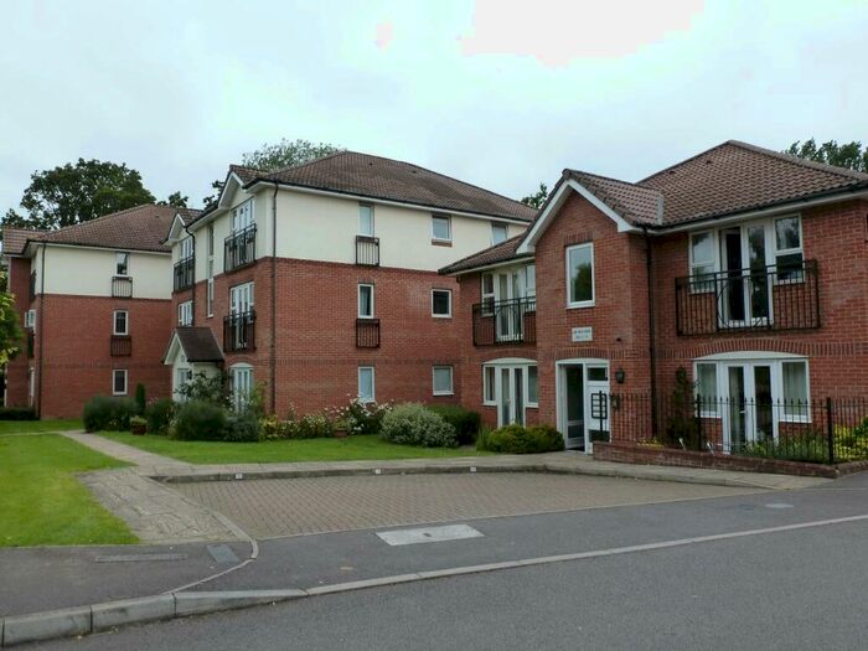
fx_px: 652
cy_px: 326
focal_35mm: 26
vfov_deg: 53.1
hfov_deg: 67.3
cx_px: 434
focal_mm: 4.7
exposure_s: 1/160
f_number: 4
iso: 160
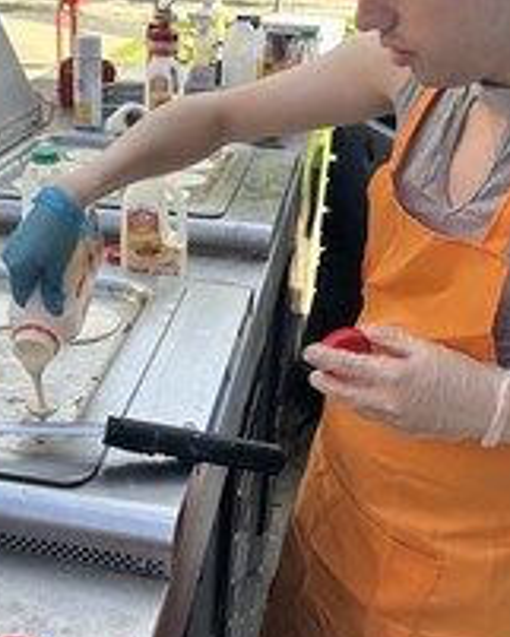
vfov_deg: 38.0
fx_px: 924
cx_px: 147
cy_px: 282
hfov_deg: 30.5
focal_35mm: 49
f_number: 1.78
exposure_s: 1/887
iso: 80
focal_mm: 6.86
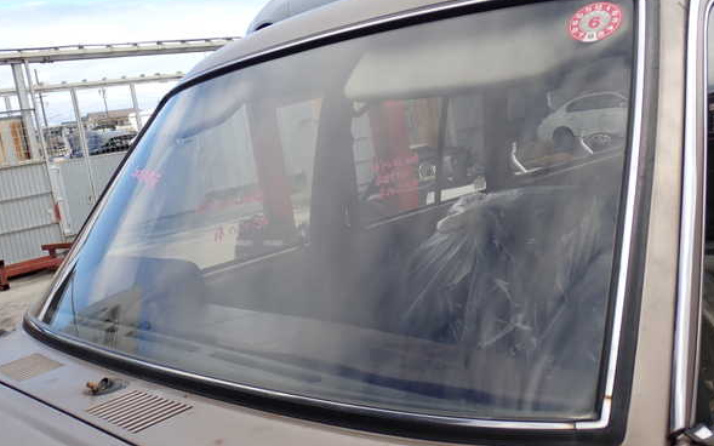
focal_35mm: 41
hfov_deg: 48.2
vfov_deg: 31.2
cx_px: 355
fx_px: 798
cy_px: 216
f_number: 3.5
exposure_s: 1/400
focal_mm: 6.83
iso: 100
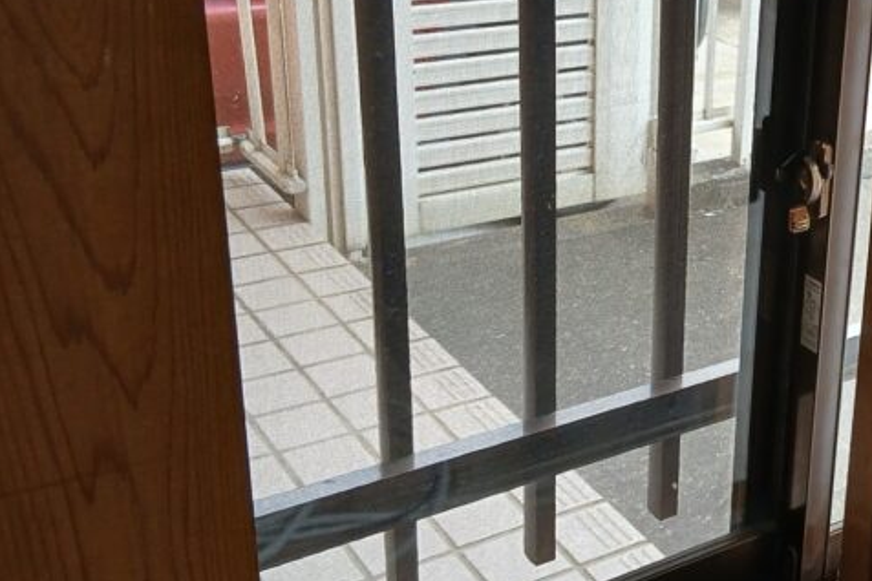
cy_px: 238
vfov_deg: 23.3
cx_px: 771
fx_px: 1405
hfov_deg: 32.9
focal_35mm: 58
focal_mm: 3.86
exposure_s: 1/50
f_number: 1.8
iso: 160
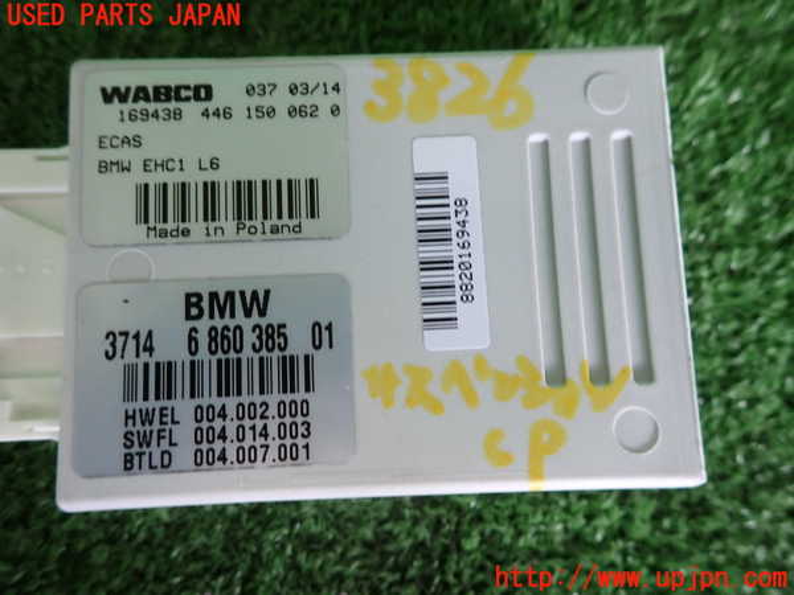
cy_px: 298
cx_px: 397
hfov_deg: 69.4
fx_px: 573
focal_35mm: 25
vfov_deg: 54.9
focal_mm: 4.5
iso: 200
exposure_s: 1/60
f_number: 2
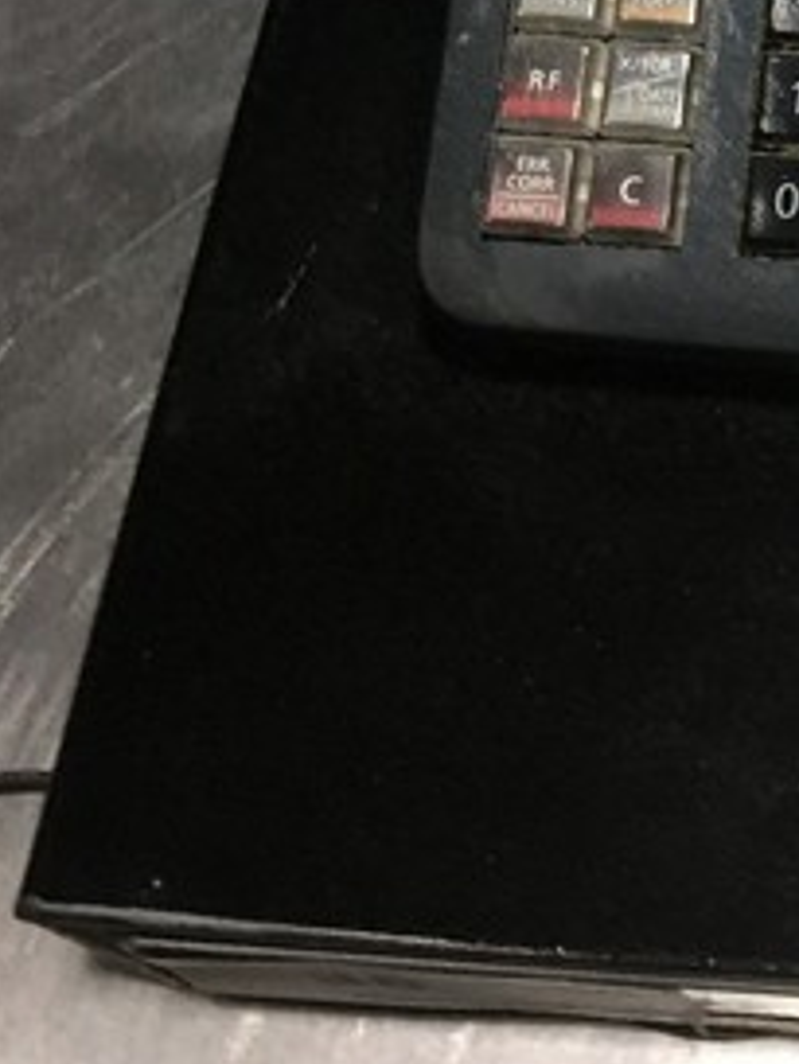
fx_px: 2614
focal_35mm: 85
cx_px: 1142
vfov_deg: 20.7
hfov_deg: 16.1
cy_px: -366
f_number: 2.2
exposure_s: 1/15
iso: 50
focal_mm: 4.15
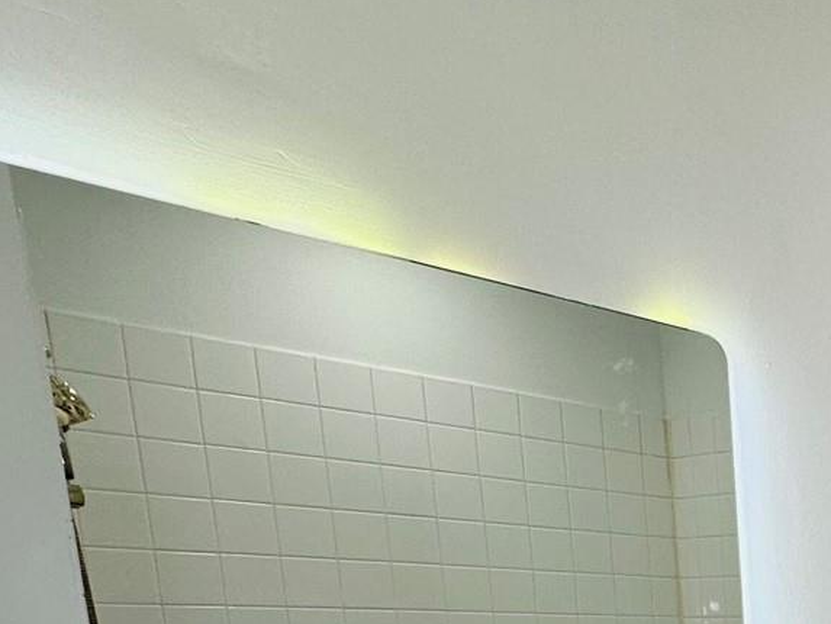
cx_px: 1228
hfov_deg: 27.3
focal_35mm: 50
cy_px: 874
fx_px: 1201
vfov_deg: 24.3
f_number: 2.2
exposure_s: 1/99
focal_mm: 2.22
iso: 64
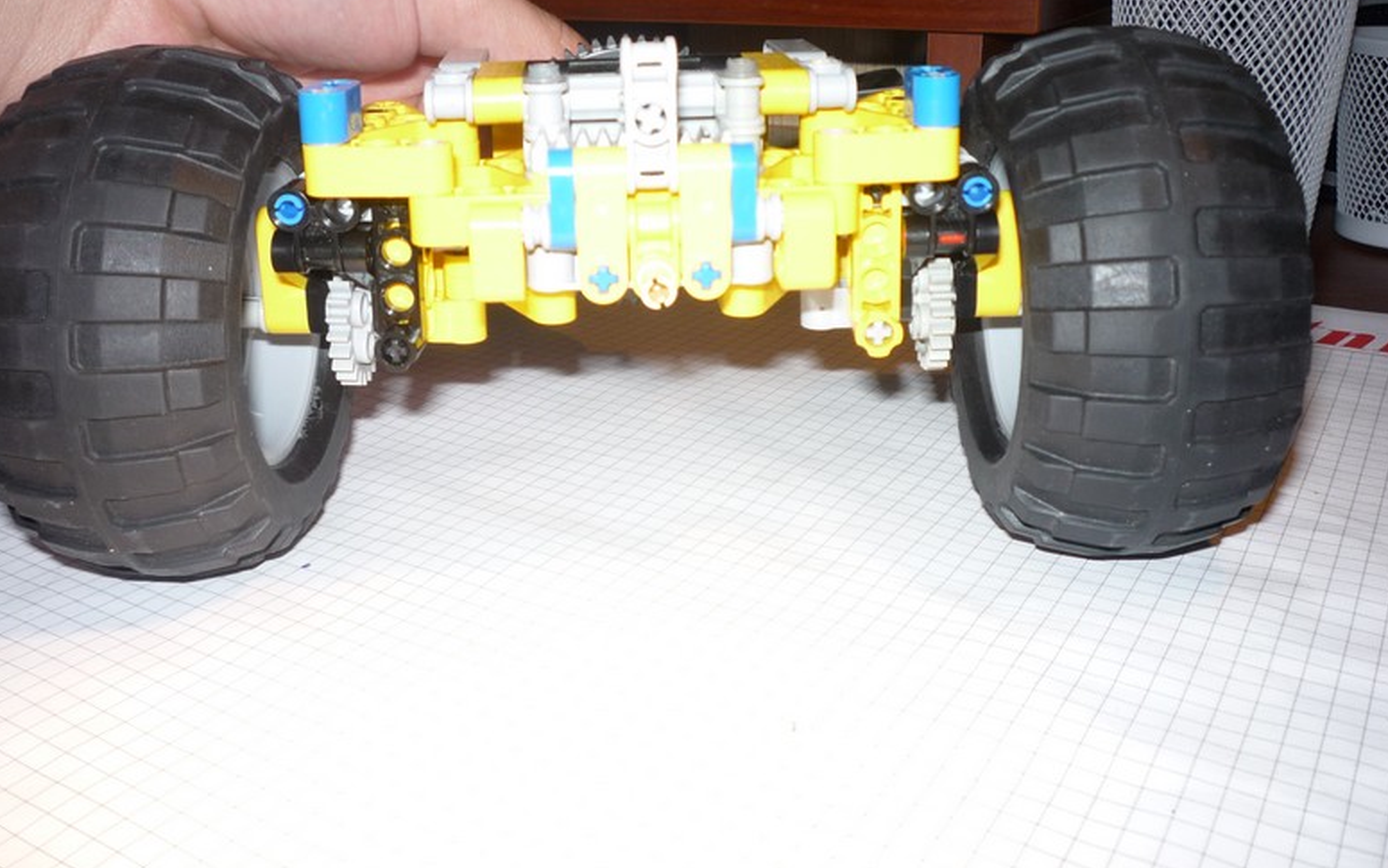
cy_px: 336
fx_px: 1324
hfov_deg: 55.3
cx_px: 681
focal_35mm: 35
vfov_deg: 36.1
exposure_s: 1/30
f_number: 3.3
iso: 100
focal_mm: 5.2
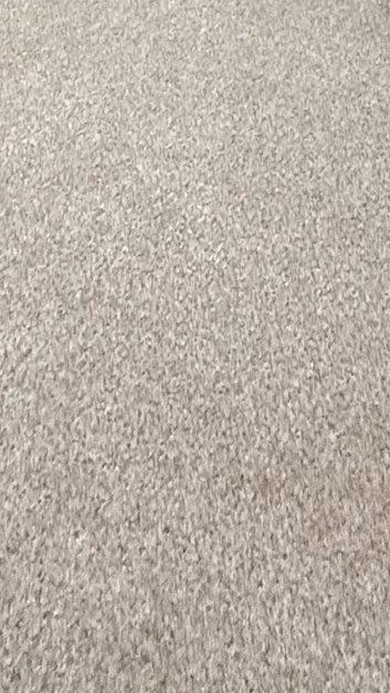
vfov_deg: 26.0
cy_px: -379
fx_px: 1030
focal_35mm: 56
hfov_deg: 21.4
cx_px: 203
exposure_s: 1/60
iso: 400
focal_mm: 2.22
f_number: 2.2
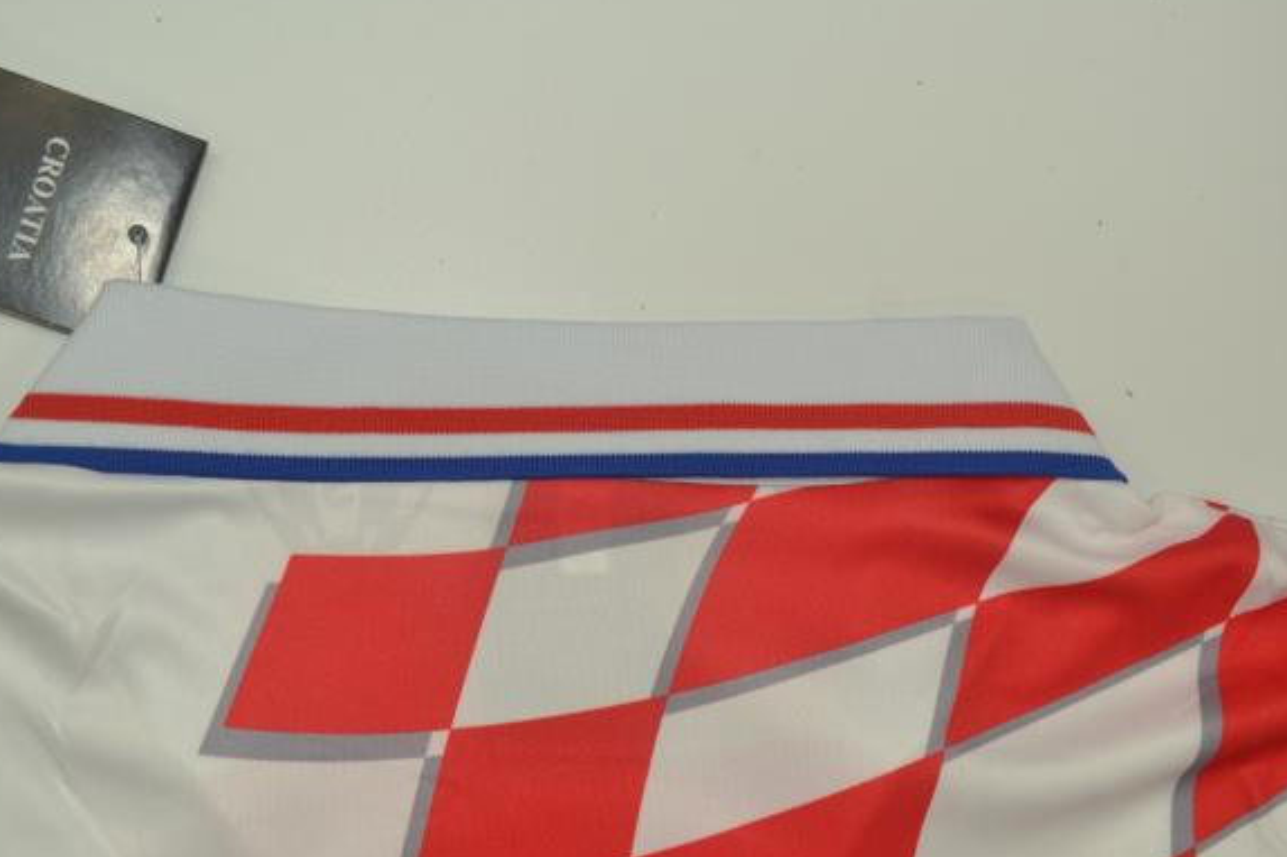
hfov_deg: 42.8
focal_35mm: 46
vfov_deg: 29.2
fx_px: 1643
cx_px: 648
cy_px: 495
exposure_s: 1/200
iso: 200
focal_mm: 22
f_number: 5.6
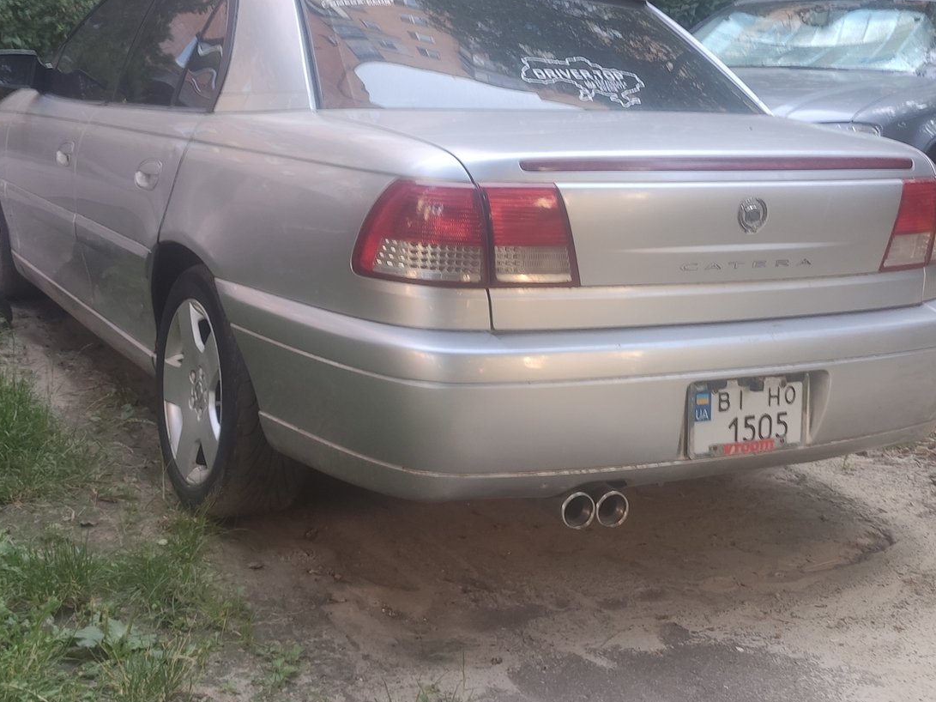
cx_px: 470
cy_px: 251
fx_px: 892
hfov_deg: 55.4
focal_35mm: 33
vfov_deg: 42.5
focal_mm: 5.43
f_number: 1.89
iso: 129
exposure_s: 1/50
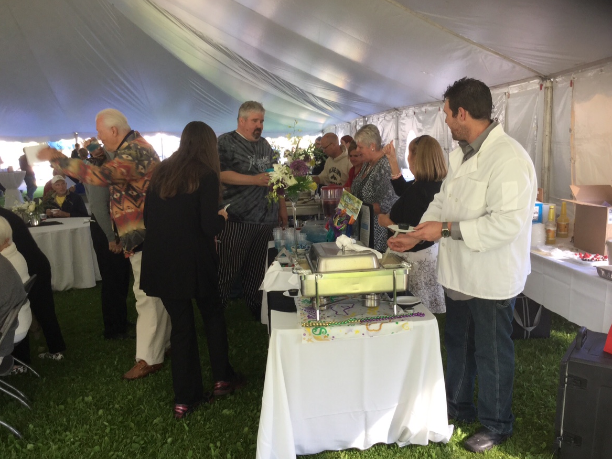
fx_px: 601
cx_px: 334
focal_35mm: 34
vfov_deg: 41.8
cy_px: 242
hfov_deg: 53.9
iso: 32
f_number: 2.4
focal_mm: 3.3
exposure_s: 1/33
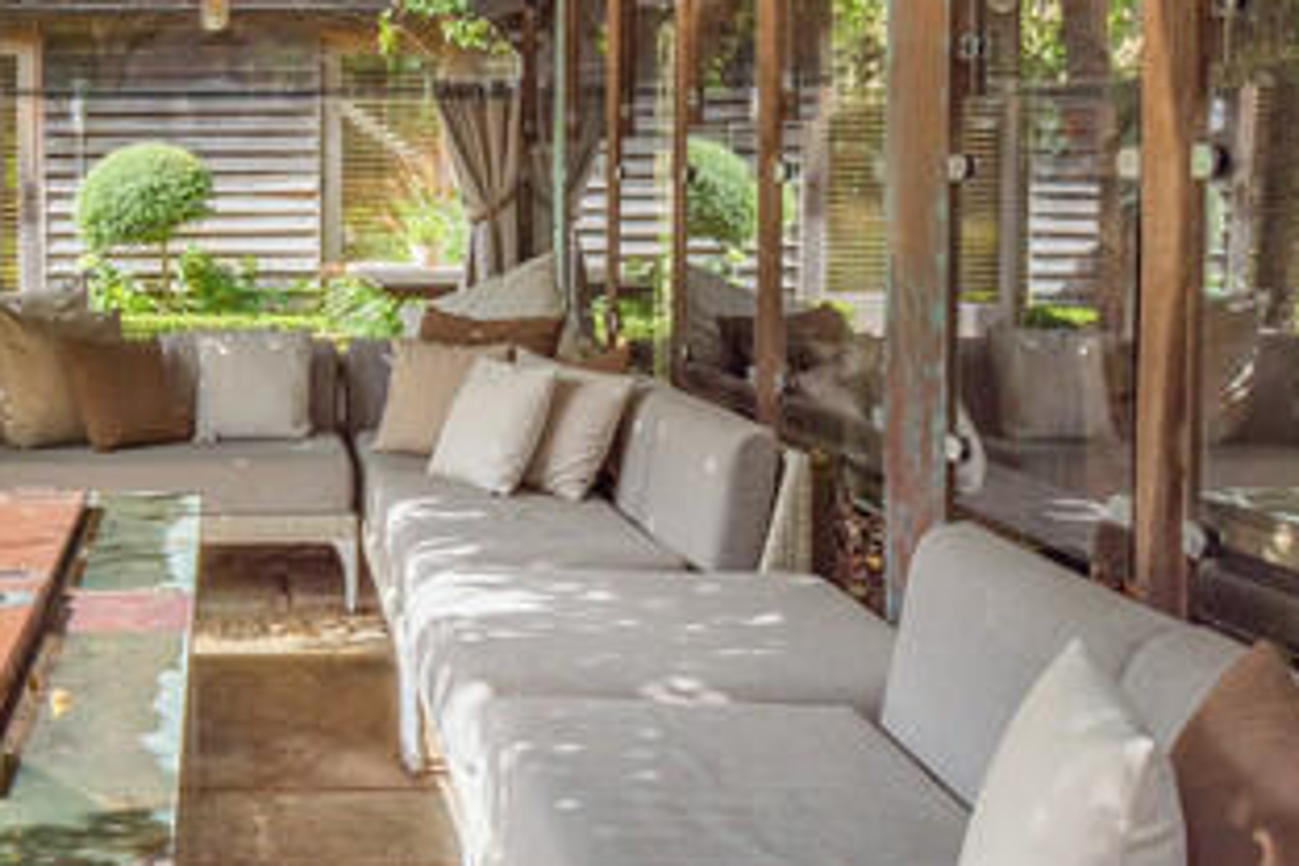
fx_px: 1660
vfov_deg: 28.8
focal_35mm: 46
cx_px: 187
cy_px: 212
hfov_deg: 40.3
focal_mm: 14
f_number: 11
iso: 100
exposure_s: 1/250
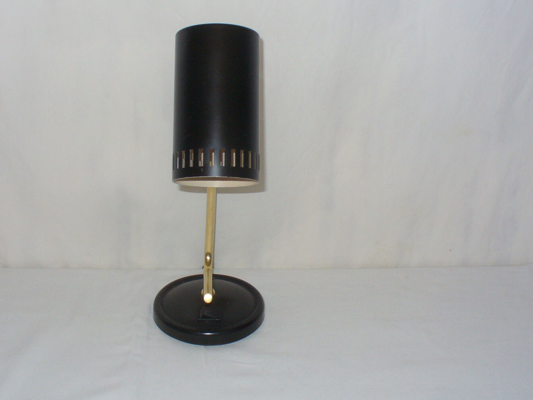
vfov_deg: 28.5
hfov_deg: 37.5
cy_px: 171
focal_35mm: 51
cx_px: 251
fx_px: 785
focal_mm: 6.1
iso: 100
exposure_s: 1/50
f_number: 2.8
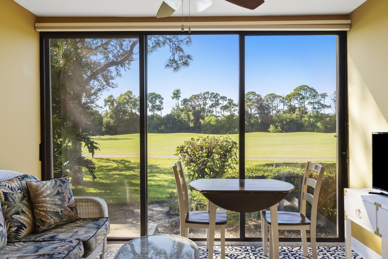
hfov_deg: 63.6
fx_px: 313
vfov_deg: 45.0
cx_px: 194
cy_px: 130
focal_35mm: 29
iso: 1600
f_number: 8
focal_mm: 29
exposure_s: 1/20
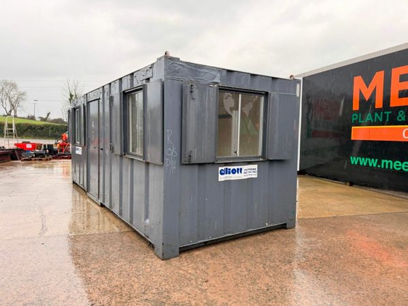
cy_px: 153
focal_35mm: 24
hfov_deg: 71.6
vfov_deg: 56.8
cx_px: 204
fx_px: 283
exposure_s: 1/181
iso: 80
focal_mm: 6.76
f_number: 1.78
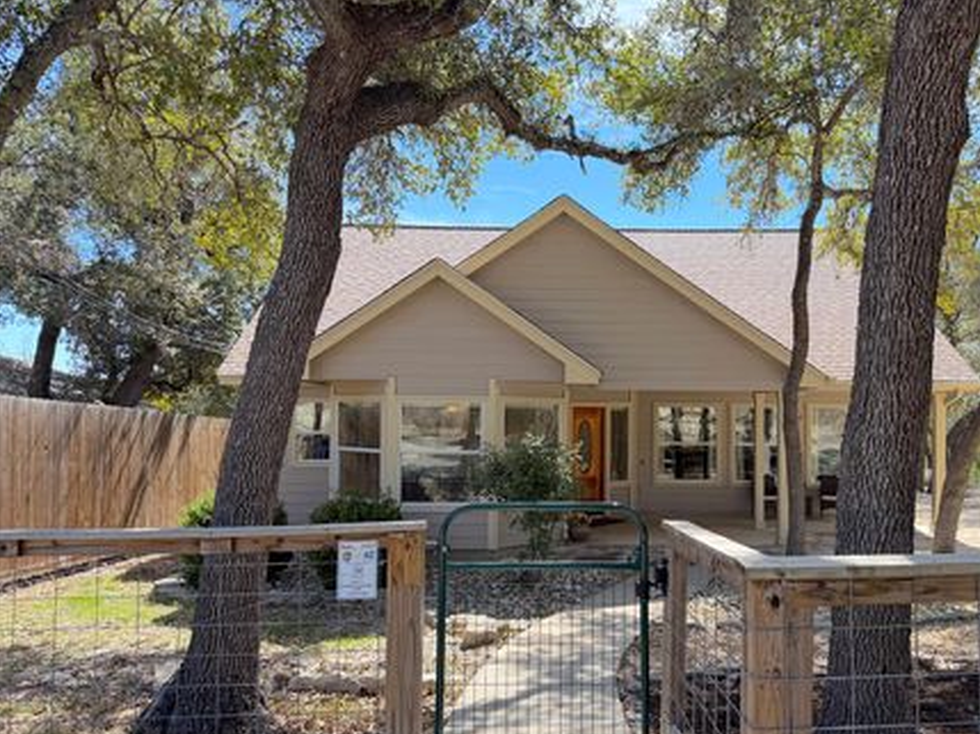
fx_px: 792
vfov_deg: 49.6
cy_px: 406
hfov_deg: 63.1
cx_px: 567
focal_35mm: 28
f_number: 1.78
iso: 100
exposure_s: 1/1618
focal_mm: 6.76
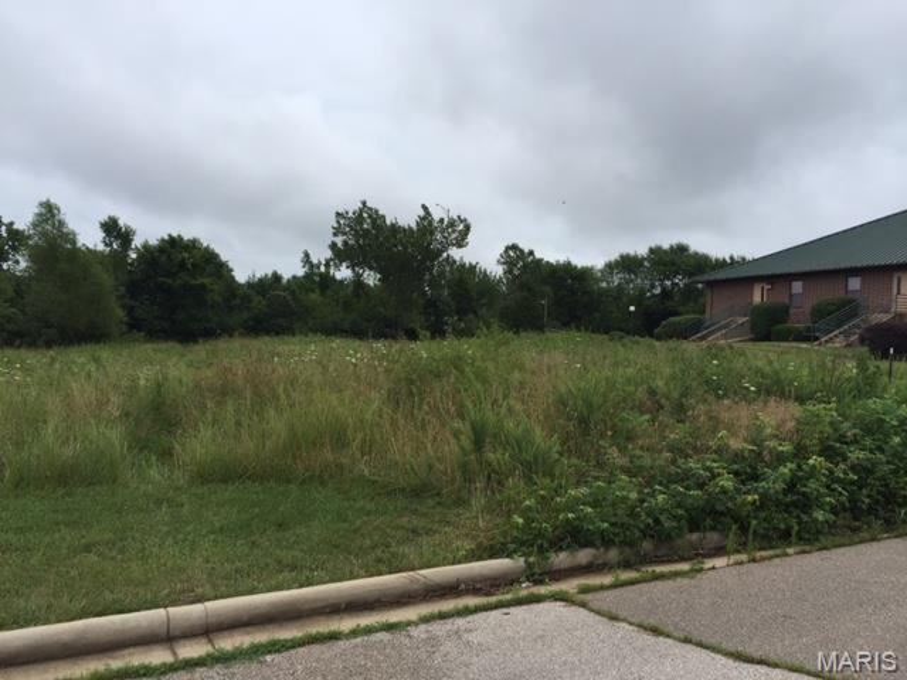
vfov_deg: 48.2
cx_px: 454
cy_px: 340
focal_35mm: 29
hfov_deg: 61.7
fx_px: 760
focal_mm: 4.15
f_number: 2.2
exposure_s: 1/1799
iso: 32
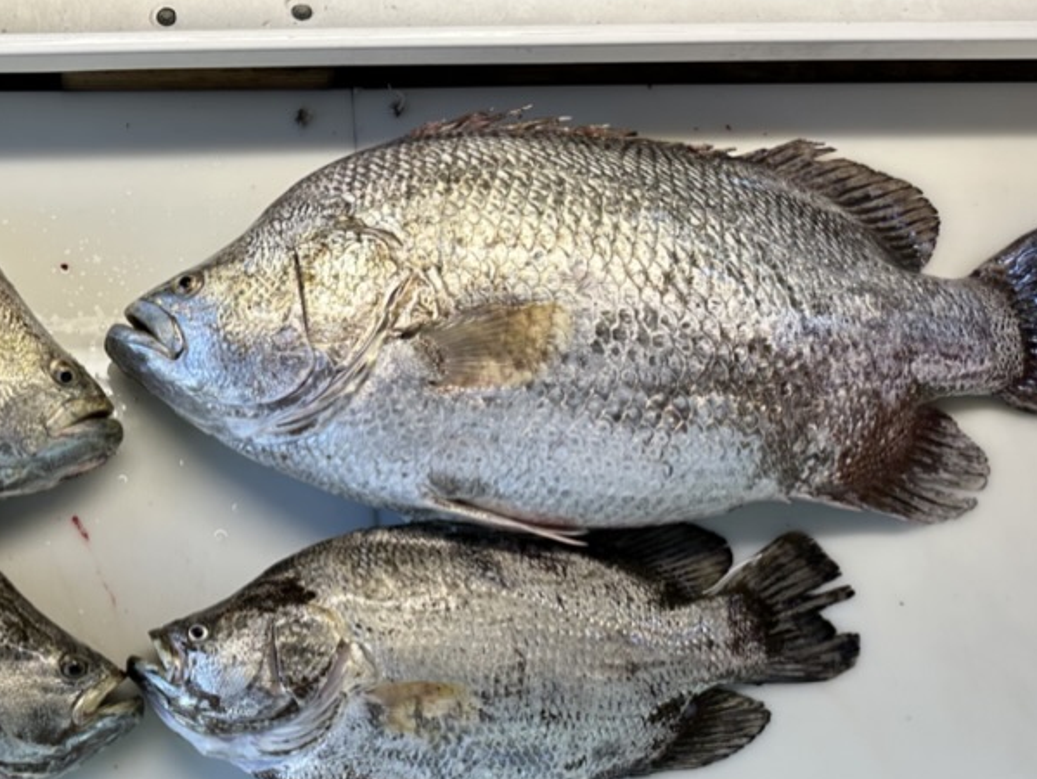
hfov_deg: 42.9
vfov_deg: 34.7
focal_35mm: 41
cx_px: 161
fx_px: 1229
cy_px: 539
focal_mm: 6.86
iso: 80
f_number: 1.78
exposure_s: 1/256
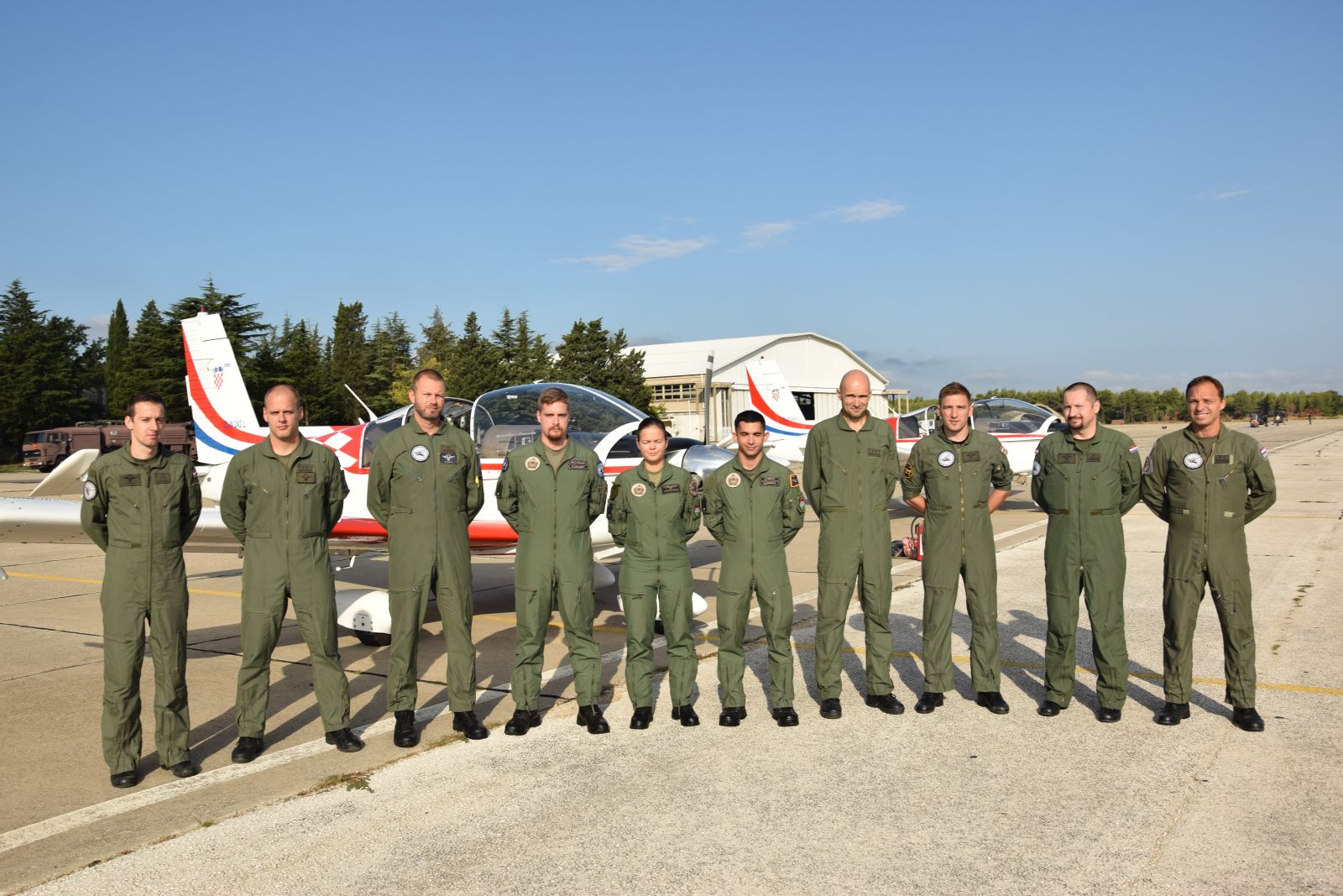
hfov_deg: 59.5
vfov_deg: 41.7
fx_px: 1175
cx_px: 672
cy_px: 448
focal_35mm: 32
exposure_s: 1/320
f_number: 9
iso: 100
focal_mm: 21
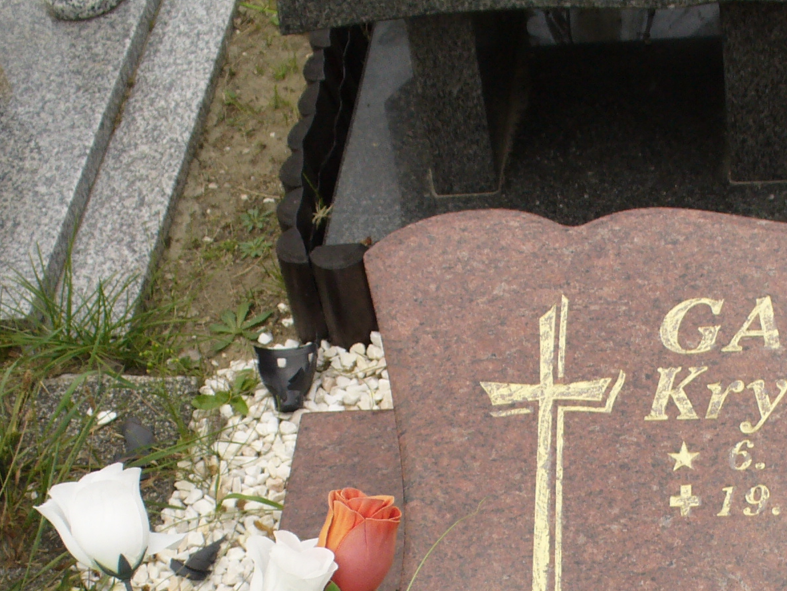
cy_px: 621
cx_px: 658
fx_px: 1819
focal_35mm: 80
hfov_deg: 23.9
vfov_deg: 17.9
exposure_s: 1/200
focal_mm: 6.1
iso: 80
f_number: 5.6
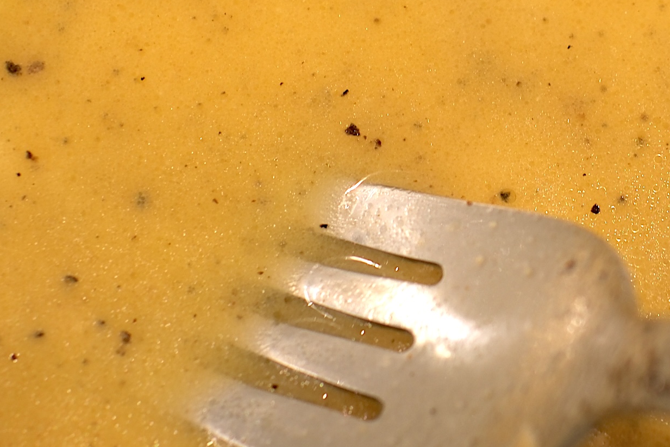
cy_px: 89
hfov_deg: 14.4
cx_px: 569
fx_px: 2624
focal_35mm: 141
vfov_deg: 9.7
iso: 125
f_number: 2.8
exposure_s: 1/90
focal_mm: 30
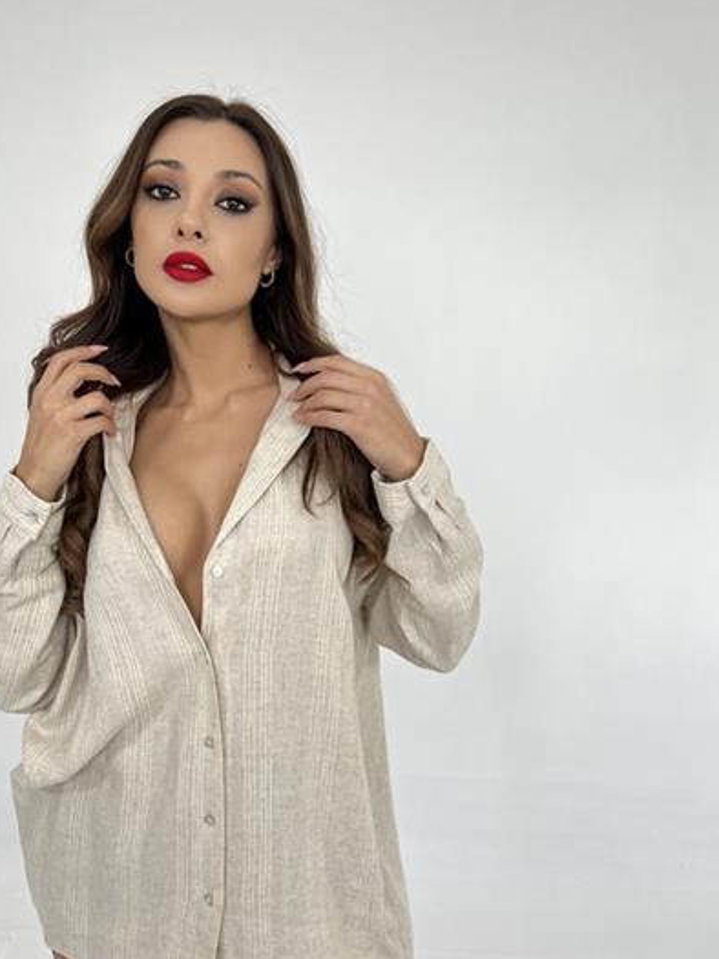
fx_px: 914
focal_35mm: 33
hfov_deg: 42.7
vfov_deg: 55.2
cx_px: 272
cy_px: 532
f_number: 1.5
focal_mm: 5.7
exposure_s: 1/194
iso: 50
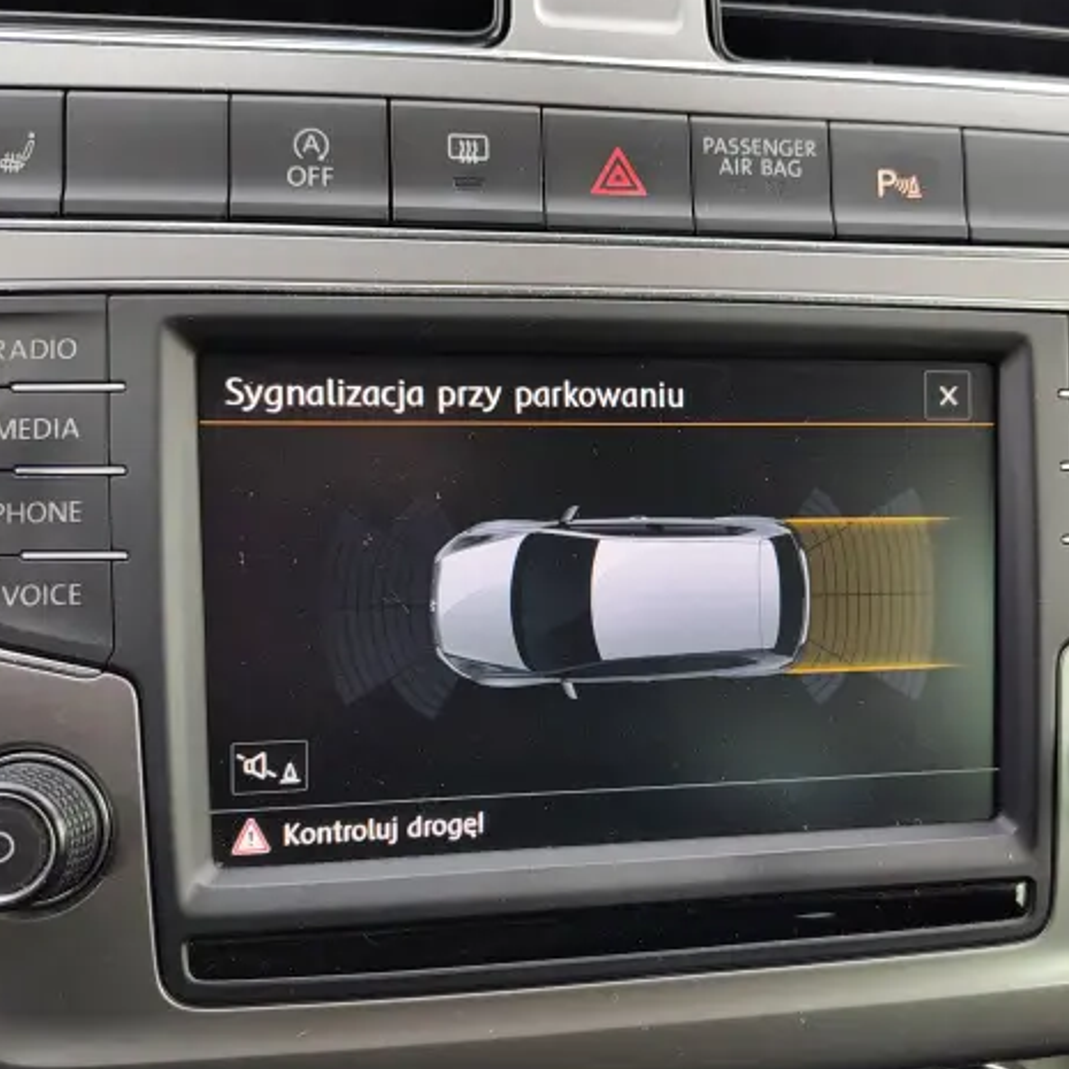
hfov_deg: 56.6
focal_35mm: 28
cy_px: 533
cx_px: 674
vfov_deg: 57.3
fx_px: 978
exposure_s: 1/119
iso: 100
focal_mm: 5.56
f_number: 1.8
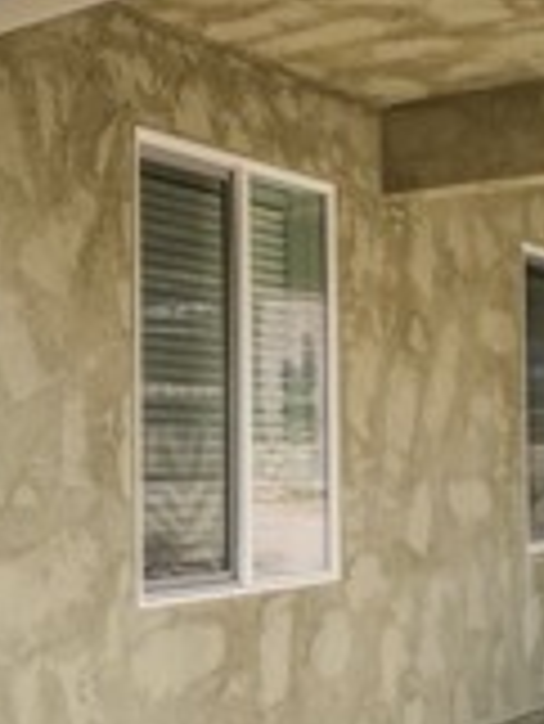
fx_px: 1316
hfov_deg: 21.6
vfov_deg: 30.5
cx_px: -112
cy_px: 479
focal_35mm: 63
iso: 400
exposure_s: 1/30
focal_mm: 11
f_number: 16
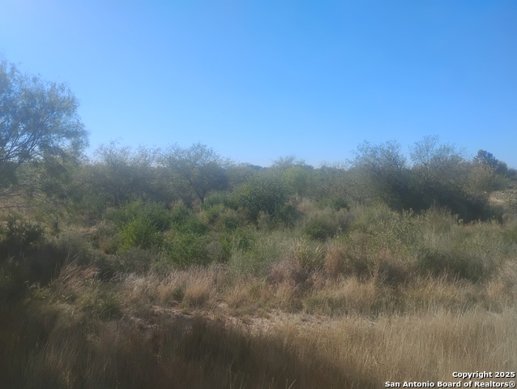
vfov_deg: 49.8
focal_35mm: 28
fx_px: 419
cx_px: 258
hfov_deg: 63.4
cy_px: 194
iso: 100
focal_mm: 4.26
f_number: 1.8
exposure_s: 1/846
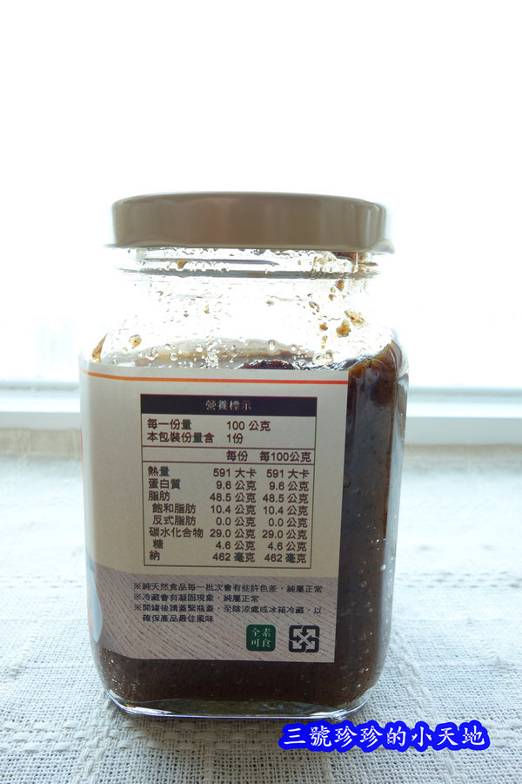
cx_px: 261
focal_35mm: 28
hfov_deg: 46.4
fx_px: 609
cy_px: 392
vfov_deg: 65.5
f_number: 7.1
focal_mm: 10.4
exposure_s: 1/25
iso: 125
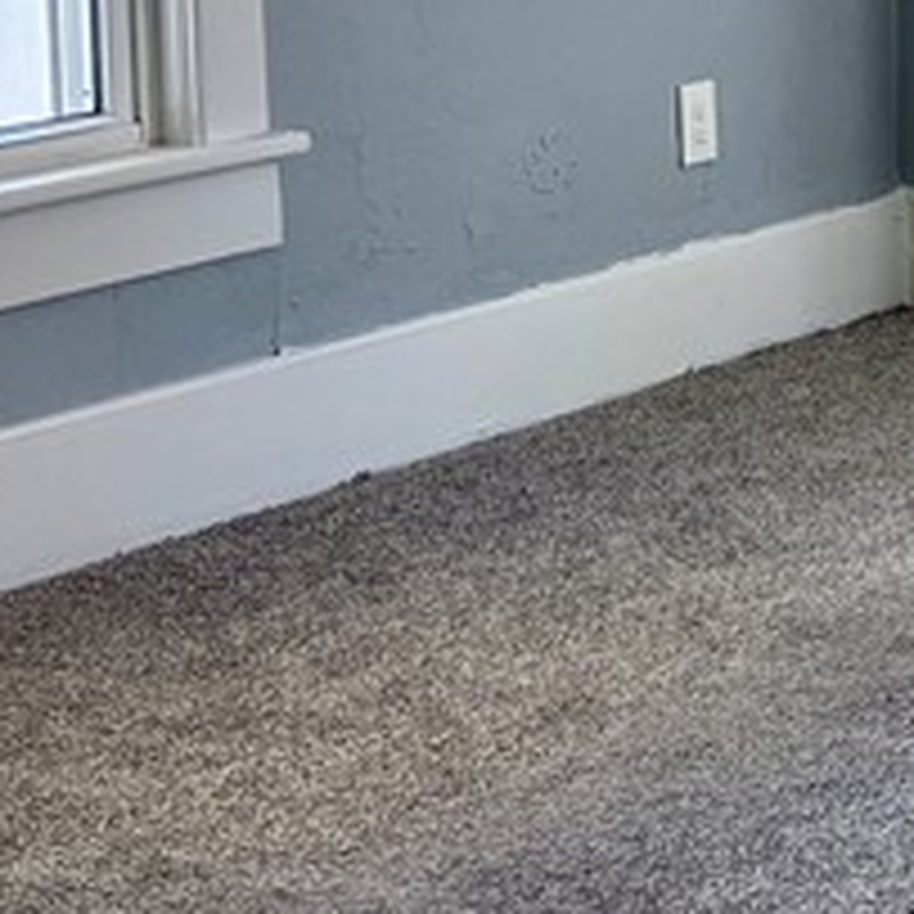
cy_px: 14
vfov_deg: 14.8
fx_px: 3465
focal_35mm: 116
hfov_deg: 12.2
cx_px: 2130
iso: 64
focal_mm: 5.96
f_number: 1.6
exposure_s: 1/152
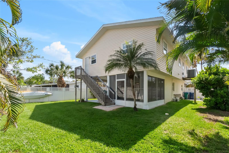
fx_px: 95
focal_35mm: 15
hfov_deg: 100.4
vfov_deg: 77.3
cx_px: 114
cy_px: 76
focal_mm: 10
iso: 1600
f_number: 8
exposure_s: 1/1000
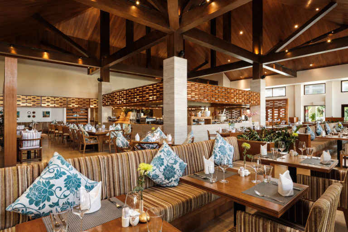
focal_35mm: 19
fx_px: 184
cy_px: 116
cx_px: 174
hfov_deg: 86.9
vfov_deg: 64.6
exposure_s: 1/1.59
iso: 320
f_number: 8
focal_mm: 12.6
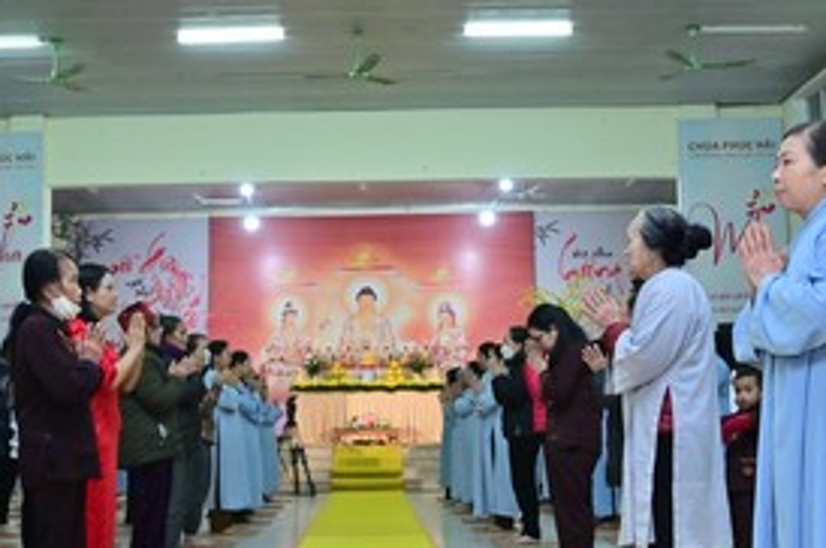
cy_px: 334
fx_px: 1306
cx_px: 332
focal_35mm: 57
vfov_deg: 23.7
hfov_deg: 35.0
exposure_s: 1/160
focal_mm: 24
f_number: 5.6
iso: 3200
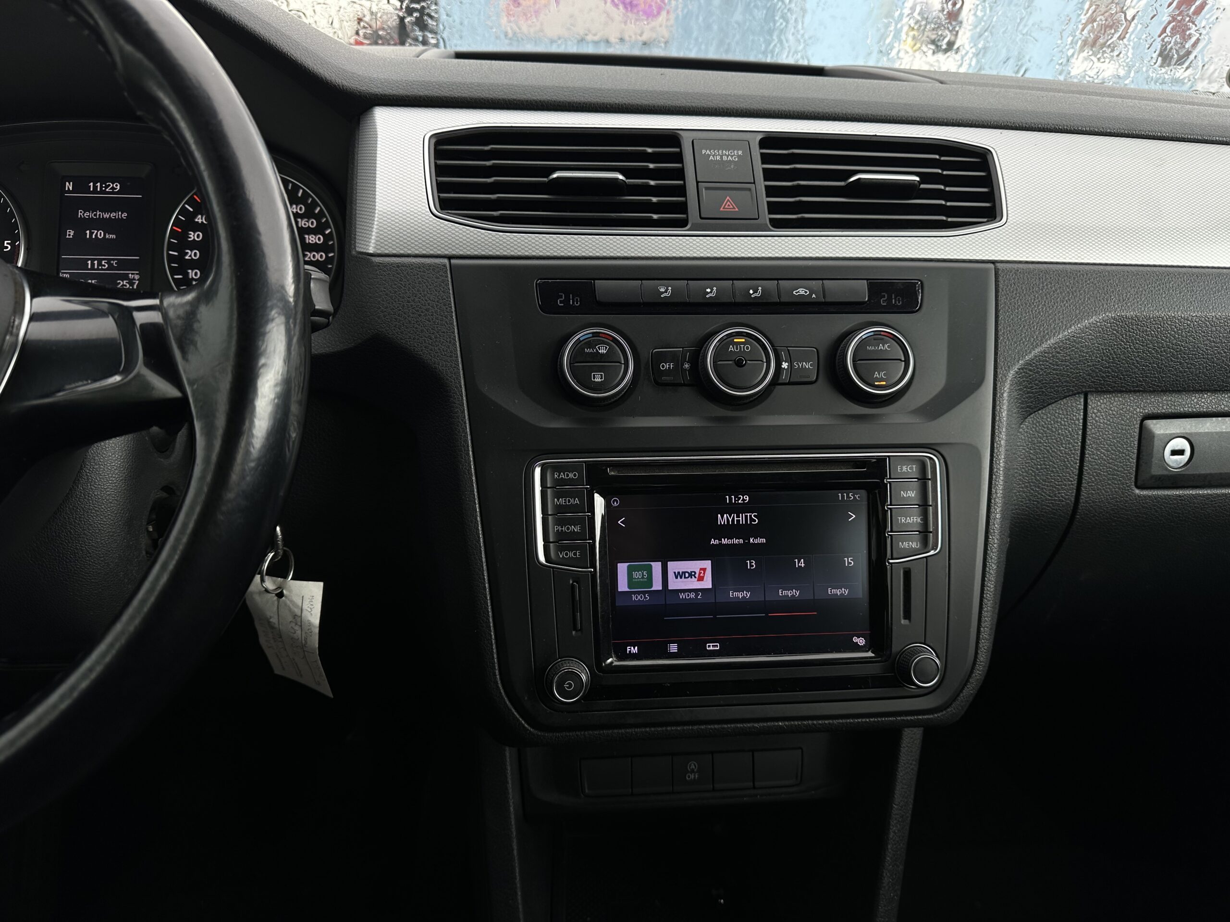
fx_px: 853
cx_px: 615
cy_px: 461
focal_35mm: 24
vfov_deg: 56.8
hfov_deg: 71.6
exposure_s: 1/258
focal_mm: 6.86
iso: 80
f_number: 1.78
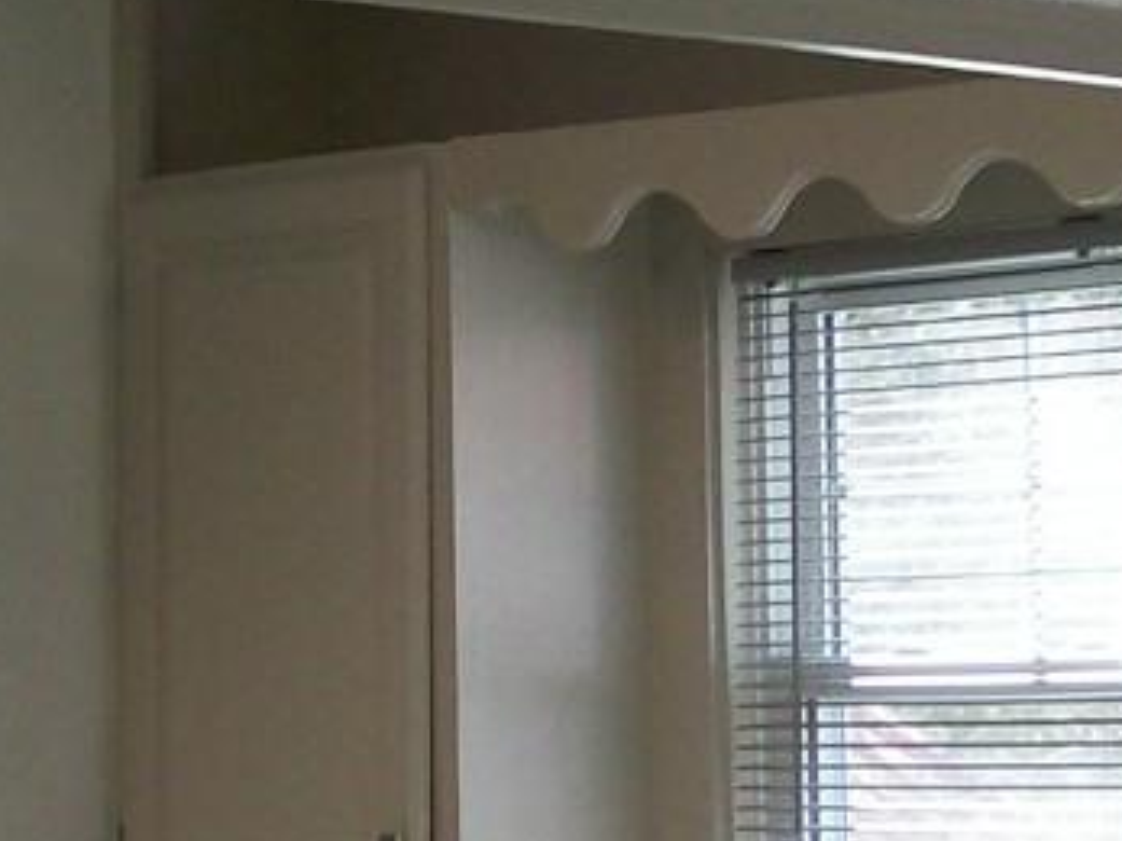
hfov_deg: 11.9
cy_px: 676
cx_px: 550
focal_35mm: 166
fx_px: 5379
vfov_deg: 8.9
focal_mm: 6
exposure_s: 1/65.3
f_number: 2.7
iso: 80
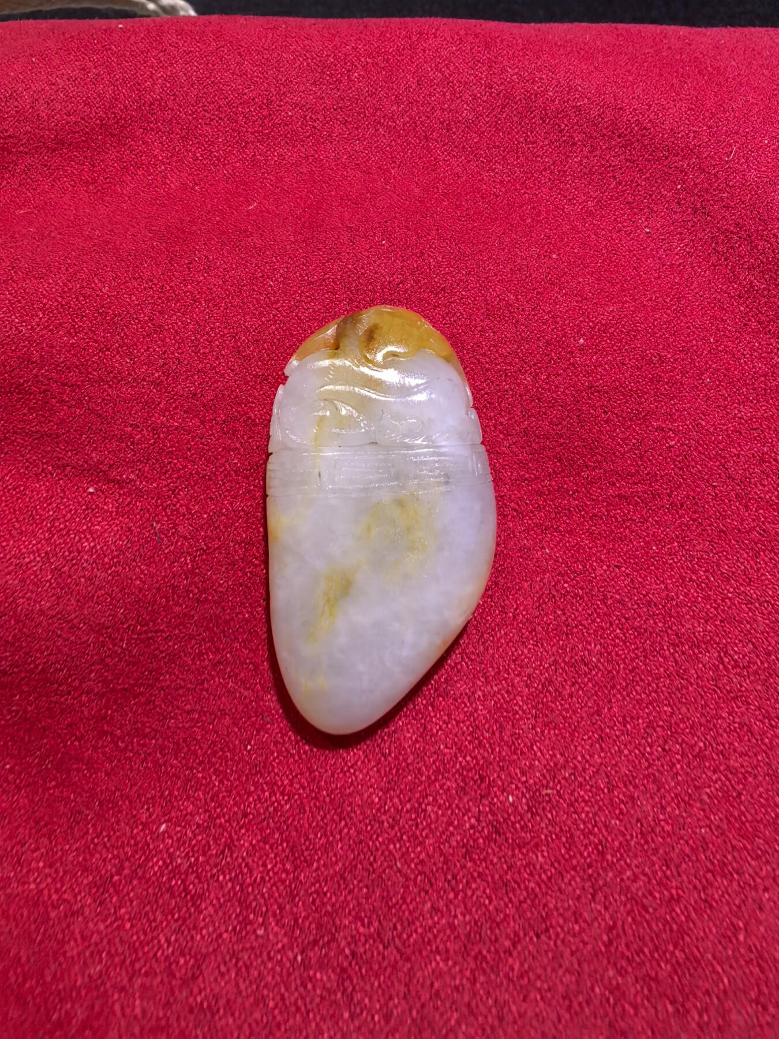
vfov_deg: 65.3
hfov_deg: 51.4
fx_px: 810
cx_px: 390
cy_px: 520
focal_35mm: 27
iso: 160
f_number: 2.2
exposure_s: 1/50
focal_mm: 1.95
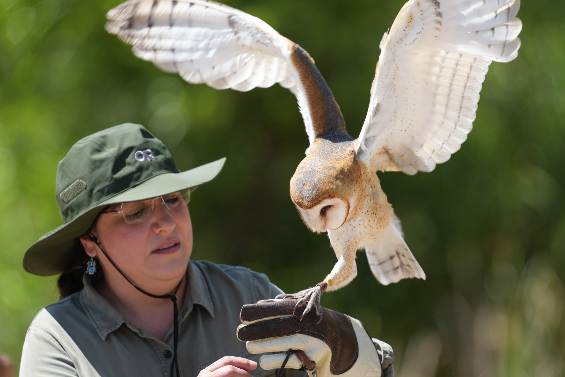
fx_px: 9416
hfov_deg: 3.4
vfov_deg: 2.3
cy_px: 188
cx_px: 282
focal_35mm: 600
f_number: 5.6
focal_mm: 600
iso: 400
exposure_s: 1/640
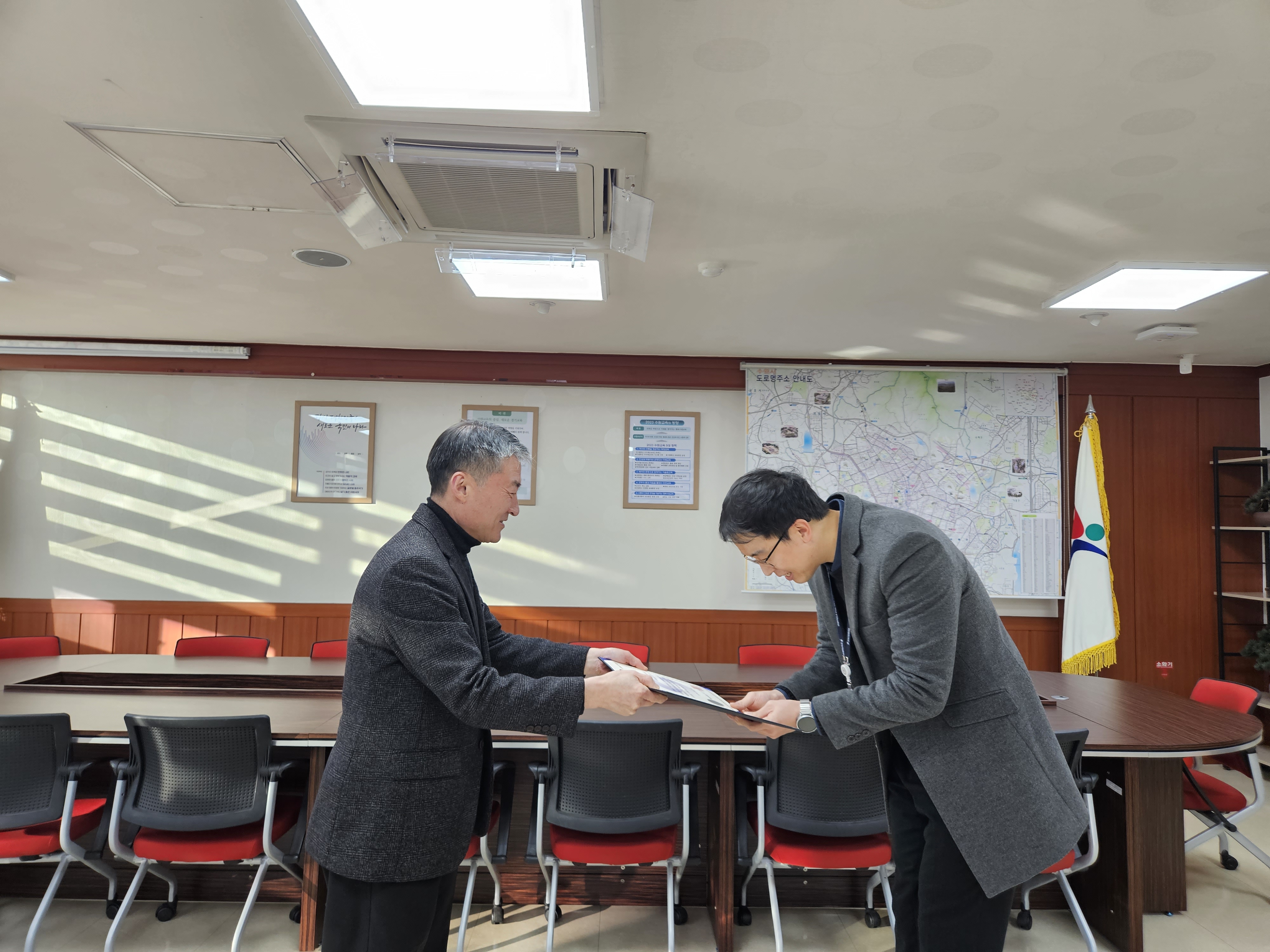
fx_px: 844
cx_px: 635
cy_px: 476
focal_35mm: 23
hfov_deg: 73.9
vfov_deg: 58.9
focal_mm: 5.4
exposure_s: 1/120
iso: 125
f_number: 1.8
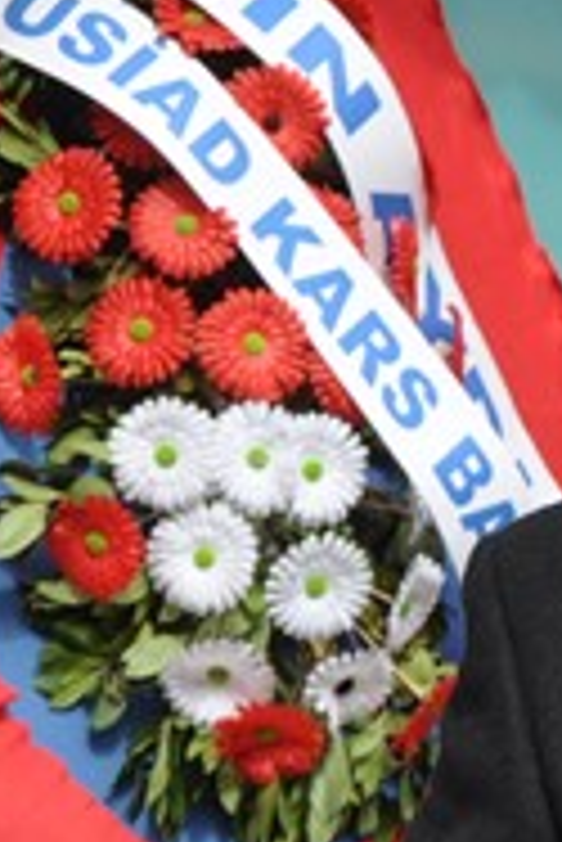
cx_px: 1079
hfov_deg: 7.5
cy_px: 711
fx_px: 4137
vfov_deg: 11.5
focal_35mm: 177
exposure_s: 1/100
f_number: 10
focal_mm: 34
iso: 200
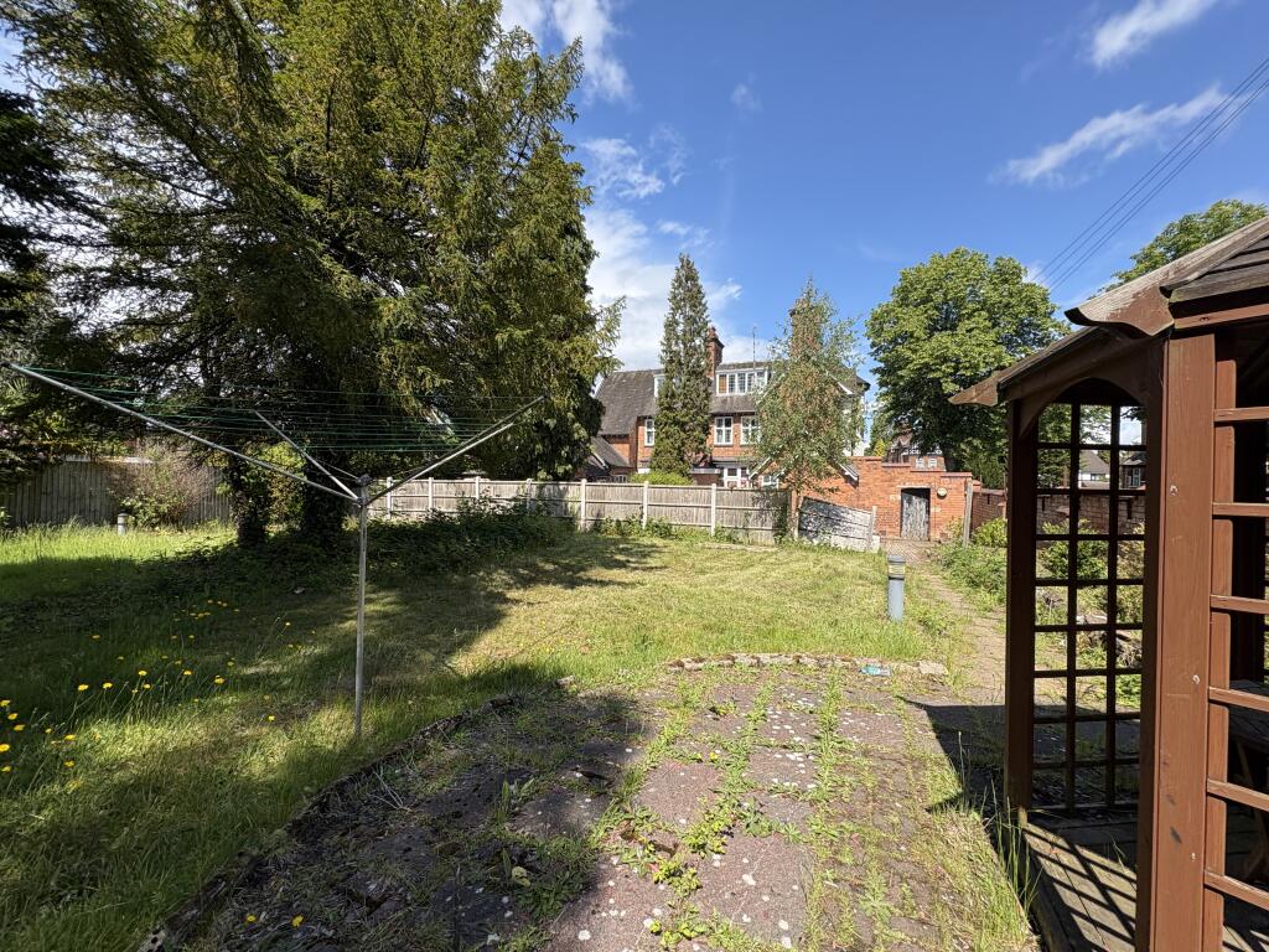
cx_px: 634
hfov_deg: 102.1
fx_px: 513
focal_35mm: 14
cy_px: 476
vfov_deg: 85.7
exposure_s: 1/1178
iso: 40
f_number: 2.2
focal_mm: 2.22
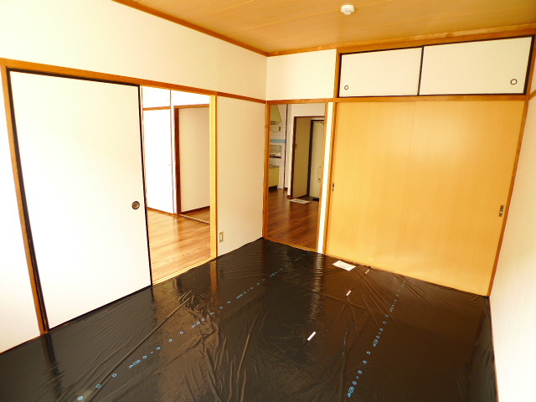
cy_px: 201
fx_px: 279
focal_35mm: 18
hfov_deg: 87.8
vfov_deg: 71.6
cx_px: 268
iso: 125
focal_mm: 3.9
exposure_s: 1/30
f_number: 2
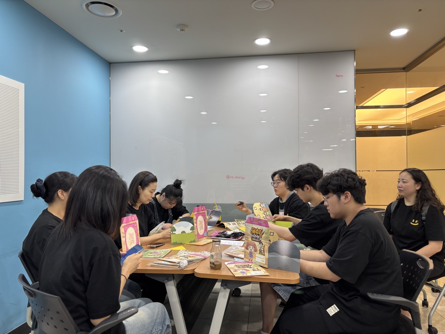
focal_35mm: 26
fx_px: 334
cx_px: 222
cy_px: 167
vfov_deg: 53.1
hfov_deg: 67.3
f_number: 1.6
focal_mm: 5.96
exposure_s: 1/60
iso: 64
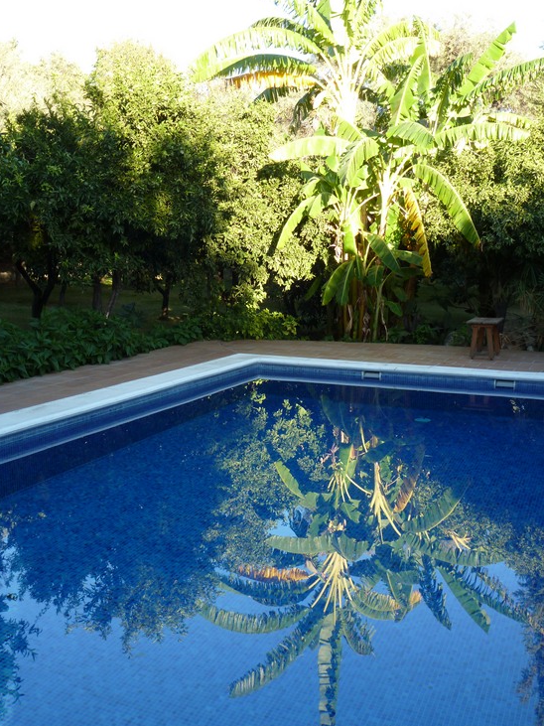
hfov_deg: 36.8
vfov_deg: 47.9
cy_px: 366
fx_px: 817
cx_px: 267
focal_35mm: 39
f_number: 3.8
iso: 100
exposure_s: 1/80
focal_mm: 6.8
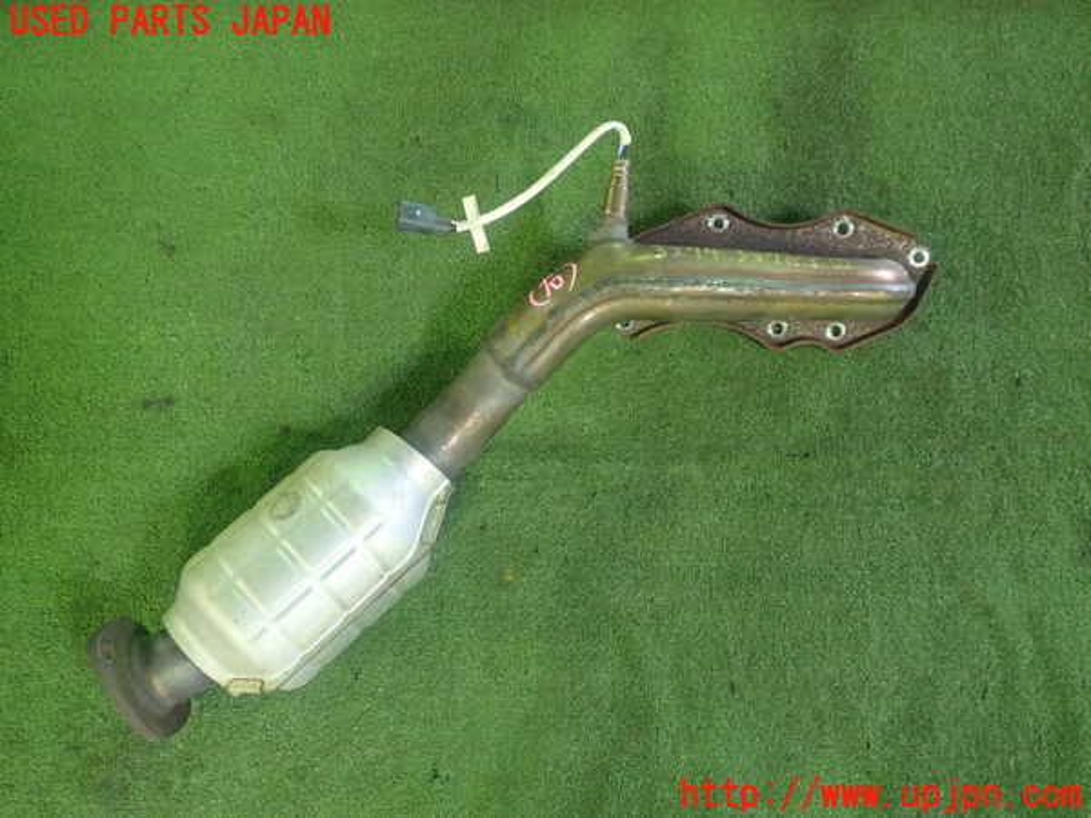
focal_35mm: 30
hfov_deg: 60.0
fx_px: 946
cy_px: 409
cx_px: 546
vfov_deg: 46.8
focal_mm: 5.4
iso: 400
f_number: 2.3
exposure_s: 1/30
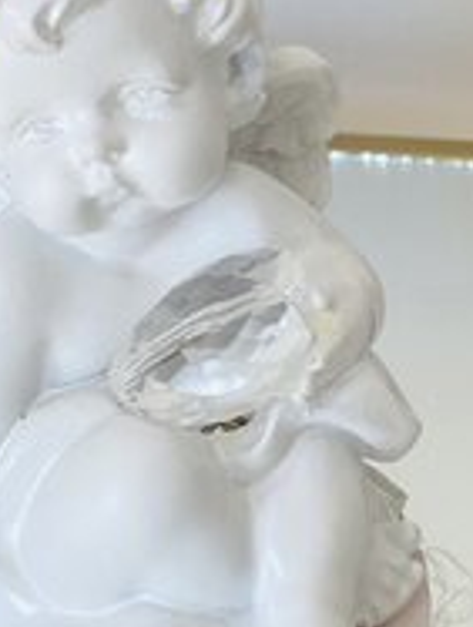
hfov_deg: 12.7
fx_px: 2015
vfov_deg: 16.8
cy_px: -148
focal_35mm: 111
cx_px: 694
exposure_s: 1/100
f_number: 1.8
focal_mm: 4.25
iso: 40
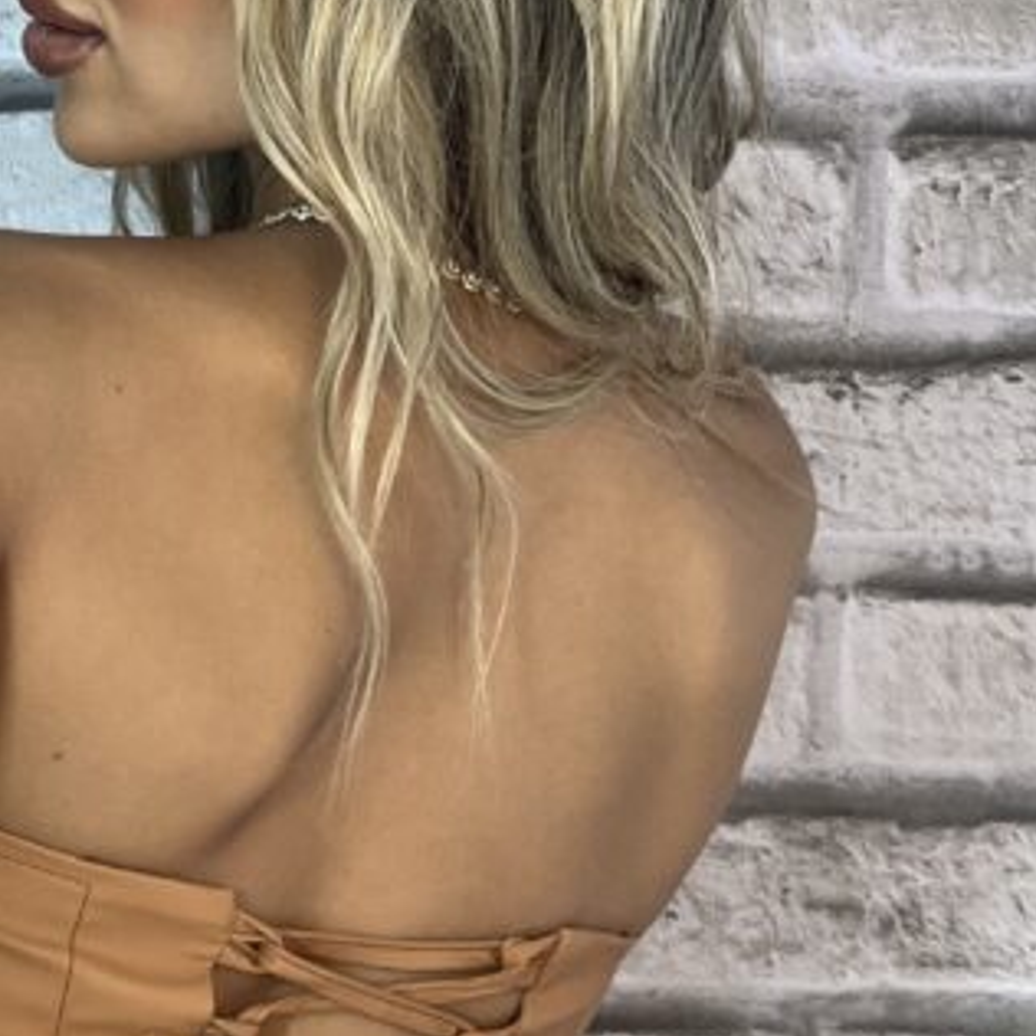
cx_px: 305
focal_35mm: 201
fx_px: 6806
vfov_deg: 8.7
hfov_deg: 8.7
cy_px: 877
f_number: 2.8
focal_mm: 9
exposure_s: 1/120
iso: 100
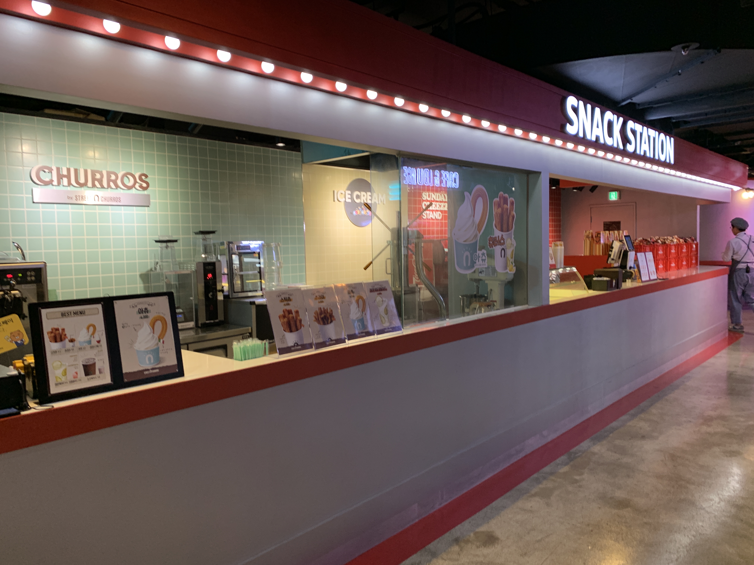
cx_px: 377
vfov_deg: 53.1
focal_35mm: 26
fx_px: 566
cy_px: 282
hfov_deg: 67.3
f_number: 1.8
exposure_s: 1/41
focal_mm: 4.25
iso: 64
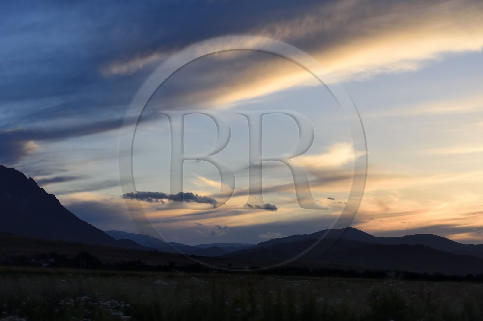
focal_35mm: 70
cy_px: 160
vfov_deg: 19.4
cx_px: 242
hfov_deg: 28.9
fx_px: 938
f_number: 6.3
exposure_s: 1/1250
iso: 800
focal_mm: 70
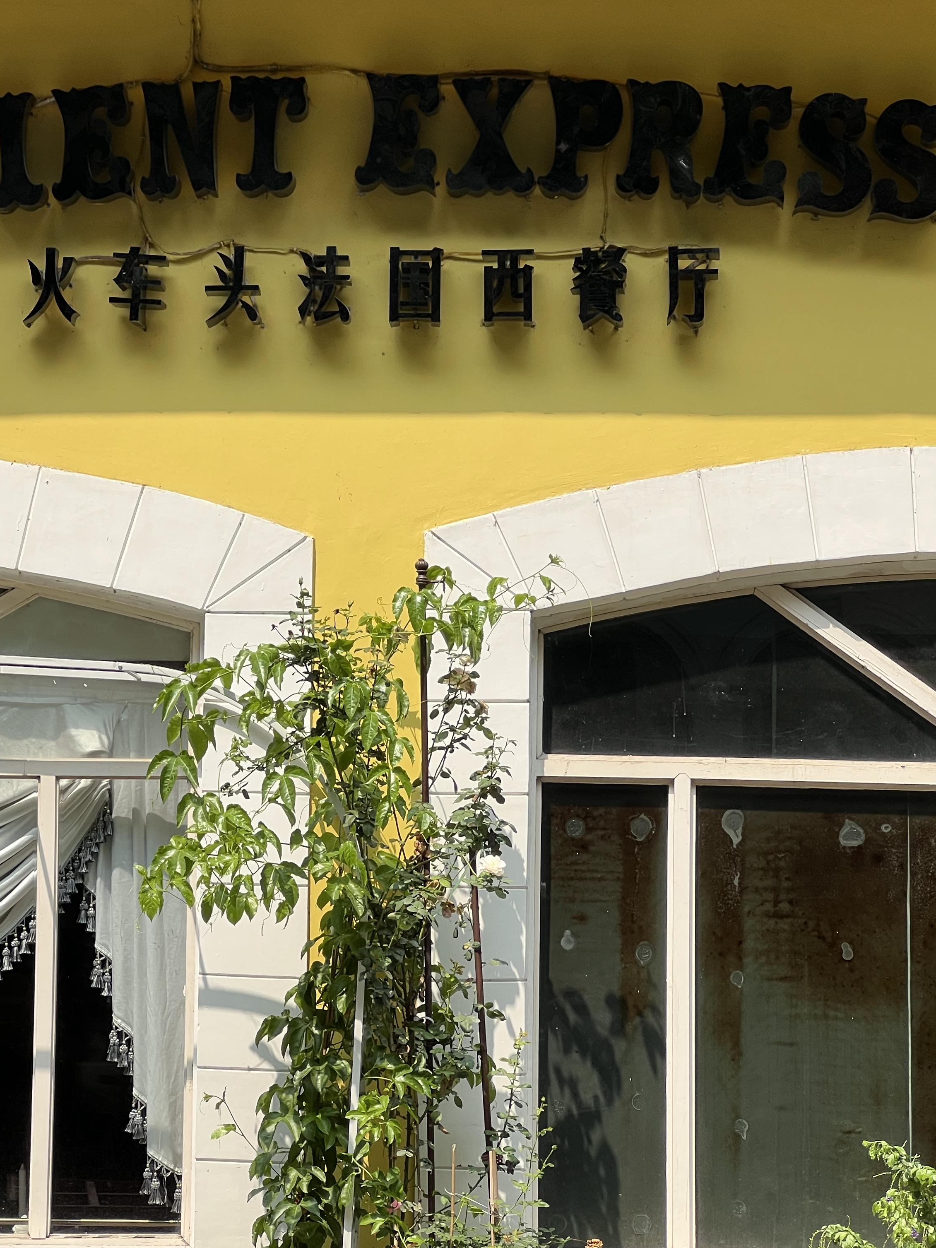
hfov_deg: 14.4
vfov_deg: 19.1
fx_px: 3713
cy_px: 625
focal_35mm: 103
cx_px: 367
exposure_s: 1/513
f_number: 2.8
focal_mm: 9
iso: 32
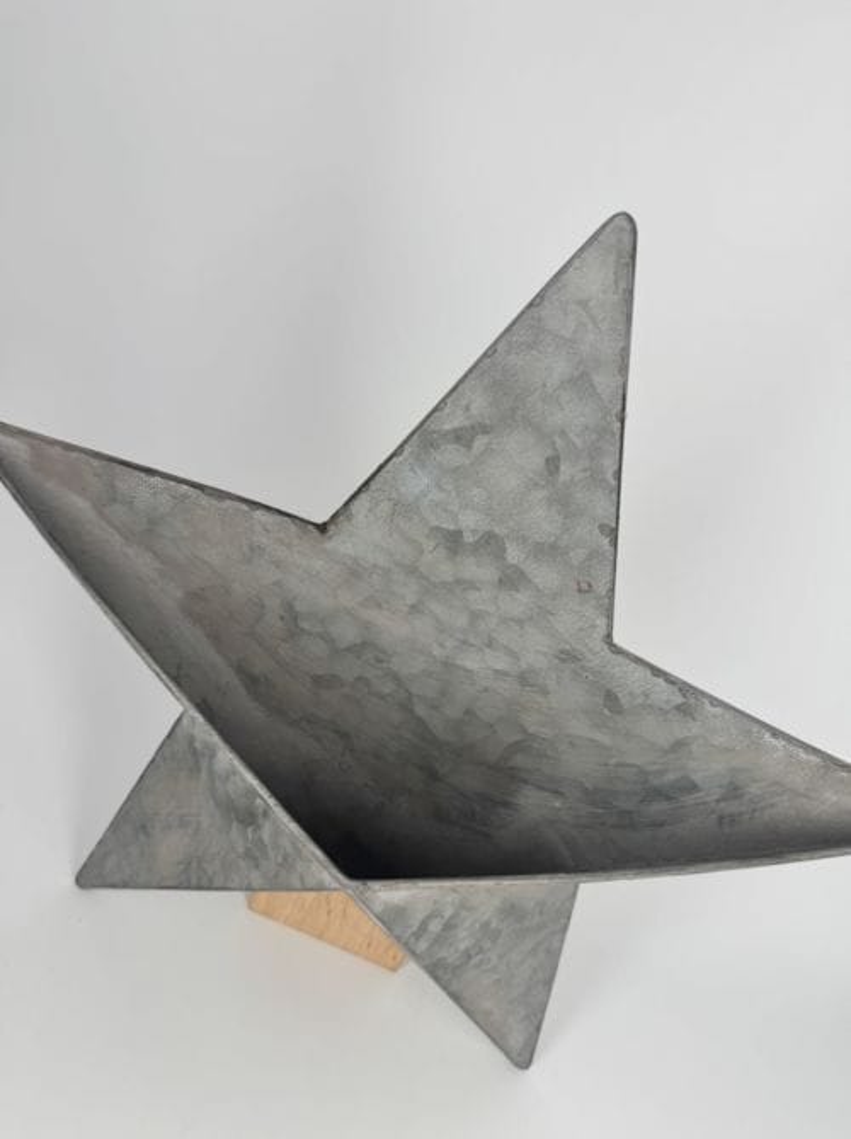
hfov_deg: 56.7
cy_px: 570
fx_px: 788
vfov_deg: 71.7
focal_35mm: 24
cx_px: 426
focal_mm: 6.76
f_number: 1.78
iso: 80
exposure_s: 1/1238
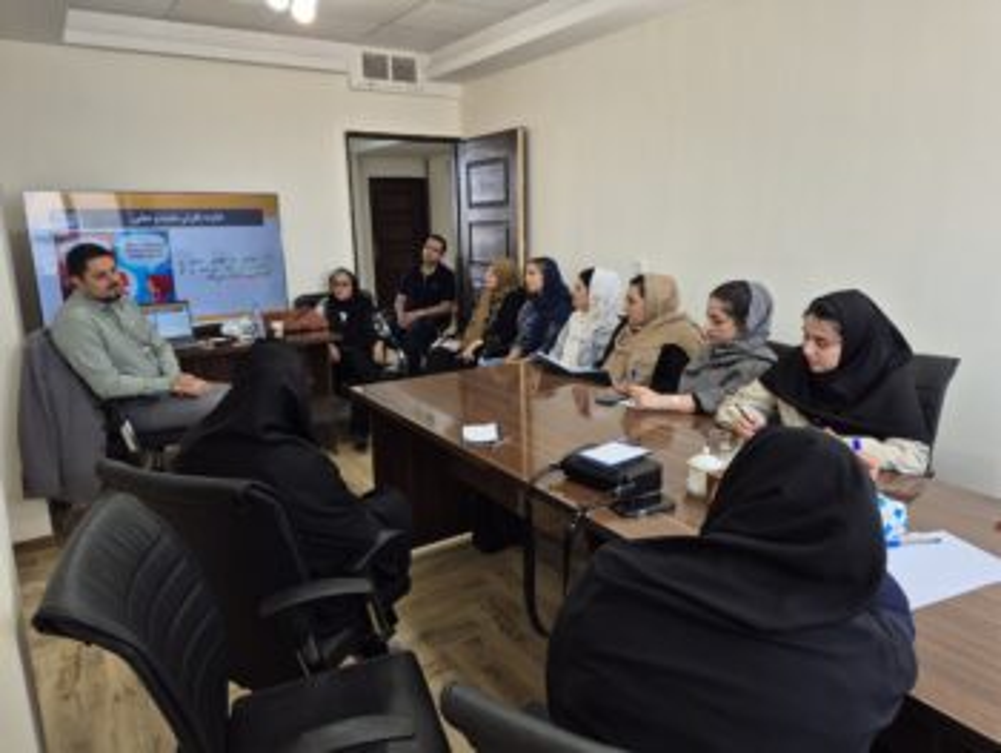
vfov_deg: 58.9
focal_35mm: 23
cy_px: 376
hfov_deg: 73.9
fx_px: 666
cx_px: 500
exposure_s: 1/100
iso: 32
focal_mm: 5.4
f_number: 1.8
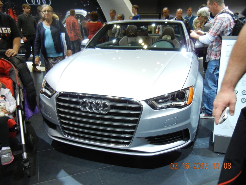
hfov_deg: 60.0
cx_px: 123
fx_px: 213
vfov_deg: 46.8
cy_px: 92
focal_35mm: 30
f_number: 3.5
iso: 161
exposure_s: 1/60
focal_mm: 5.4
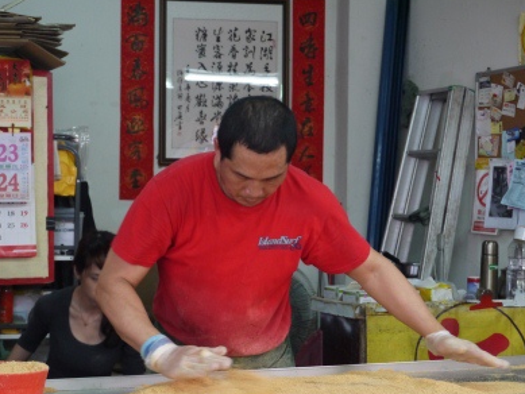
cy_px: 212
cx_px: 246
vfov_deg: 19.4
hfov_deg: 25.6
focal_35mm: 76
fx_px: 1153
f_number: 5.6
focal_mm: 33
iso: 800
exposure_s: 1/60
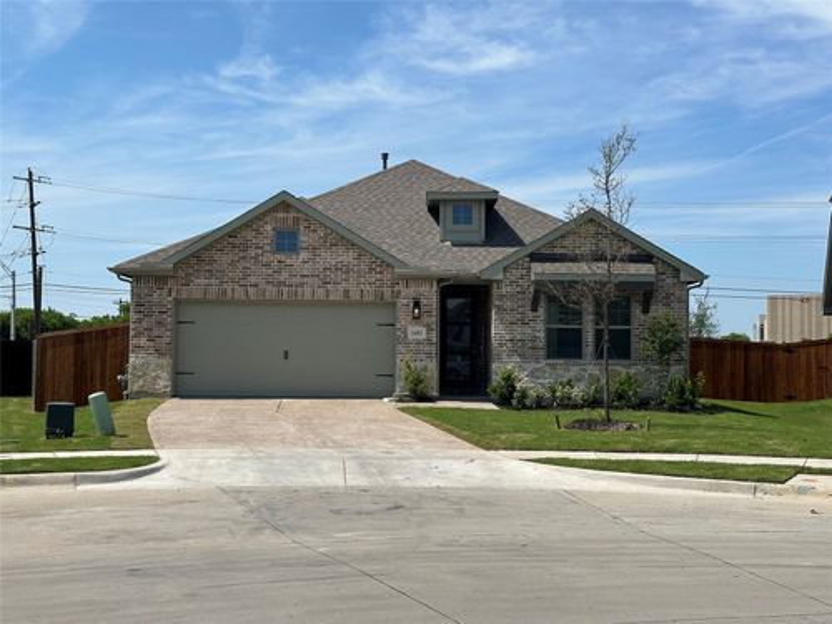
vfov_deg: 30.3
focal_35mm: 48
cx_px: 416
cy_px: 312
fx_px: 1154
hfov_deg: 39.7
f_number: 1.78
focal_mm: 6.86
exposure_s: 1/3597
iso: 64
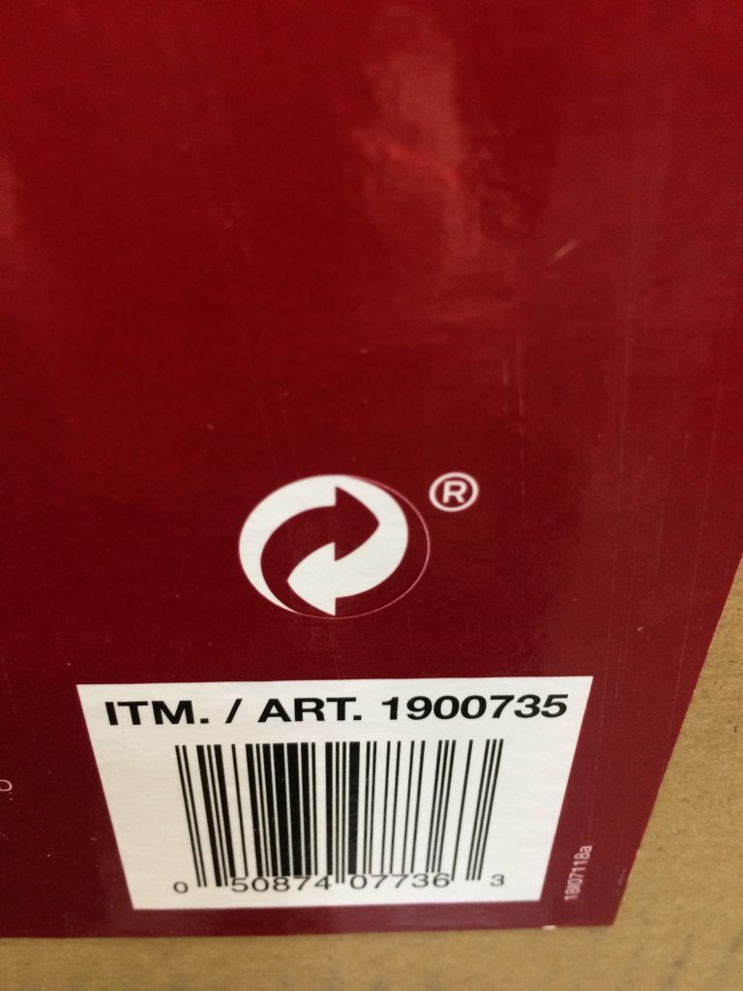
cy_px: 496
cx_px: 372
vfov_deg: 61.7
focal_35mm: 29
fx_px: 830
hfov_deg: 48.2
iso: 200
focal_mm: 4.15
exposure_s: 1/30
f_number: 2.2
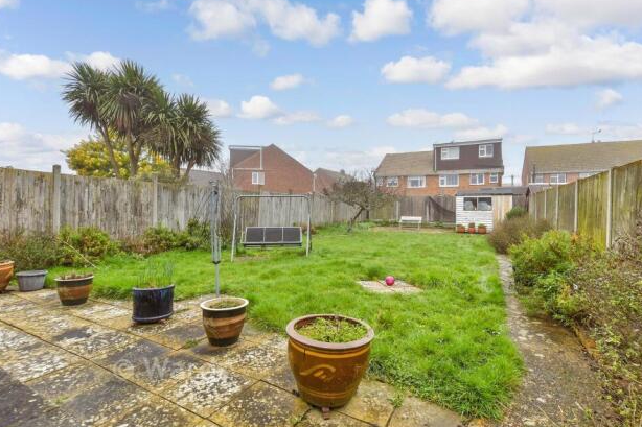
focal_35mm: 16
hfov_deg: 96.7
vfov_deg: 73.7
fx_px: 285
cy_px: 212
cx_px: 335
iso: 400
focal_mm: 10
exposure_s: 1/160
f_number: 9
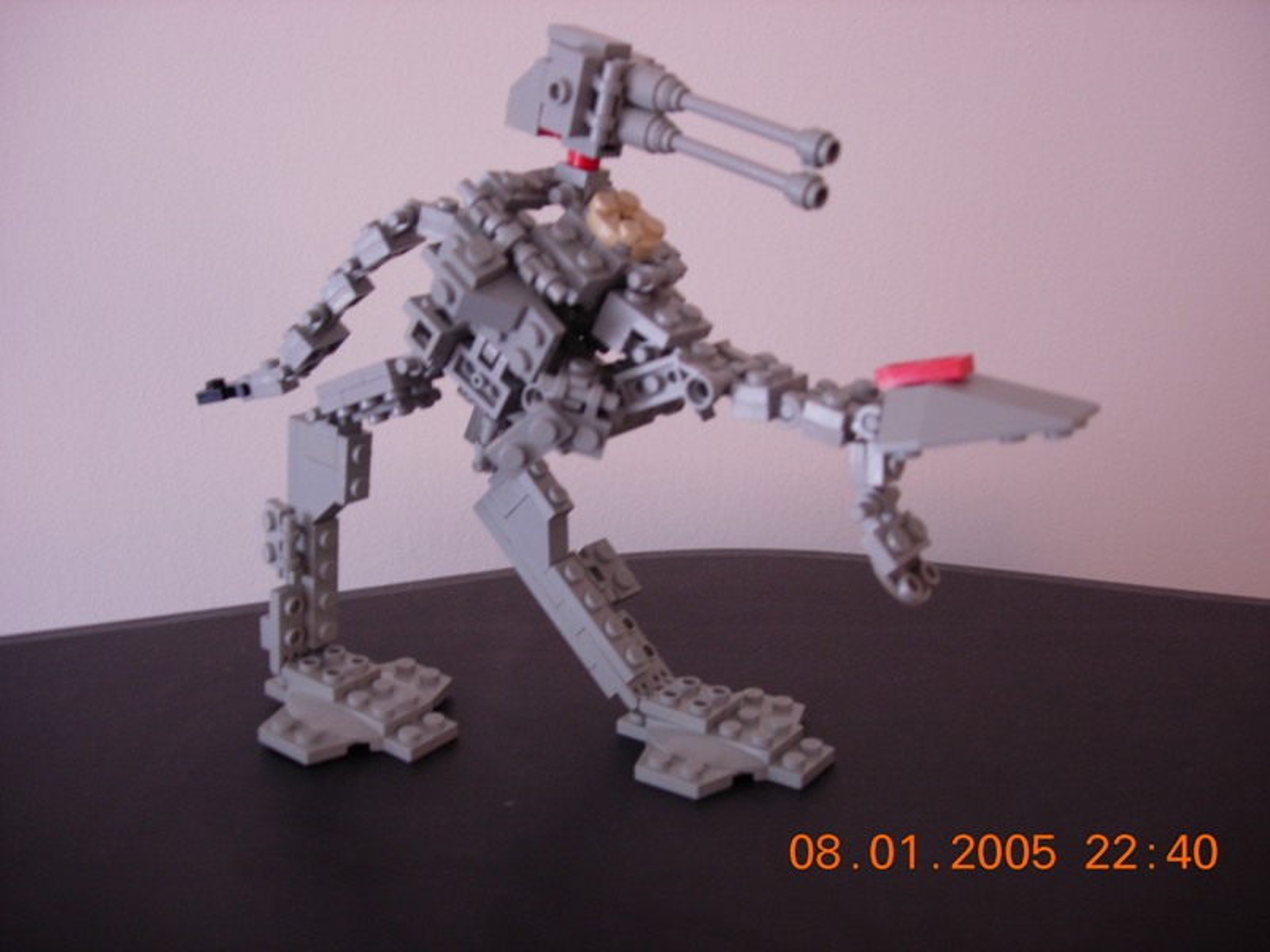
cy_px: 476
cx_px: 635
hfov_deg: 49.0
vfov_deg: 37.7
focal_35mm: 38
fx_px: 1394
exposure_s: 1/10.6
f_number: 2.8
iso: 64
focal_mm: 7.8
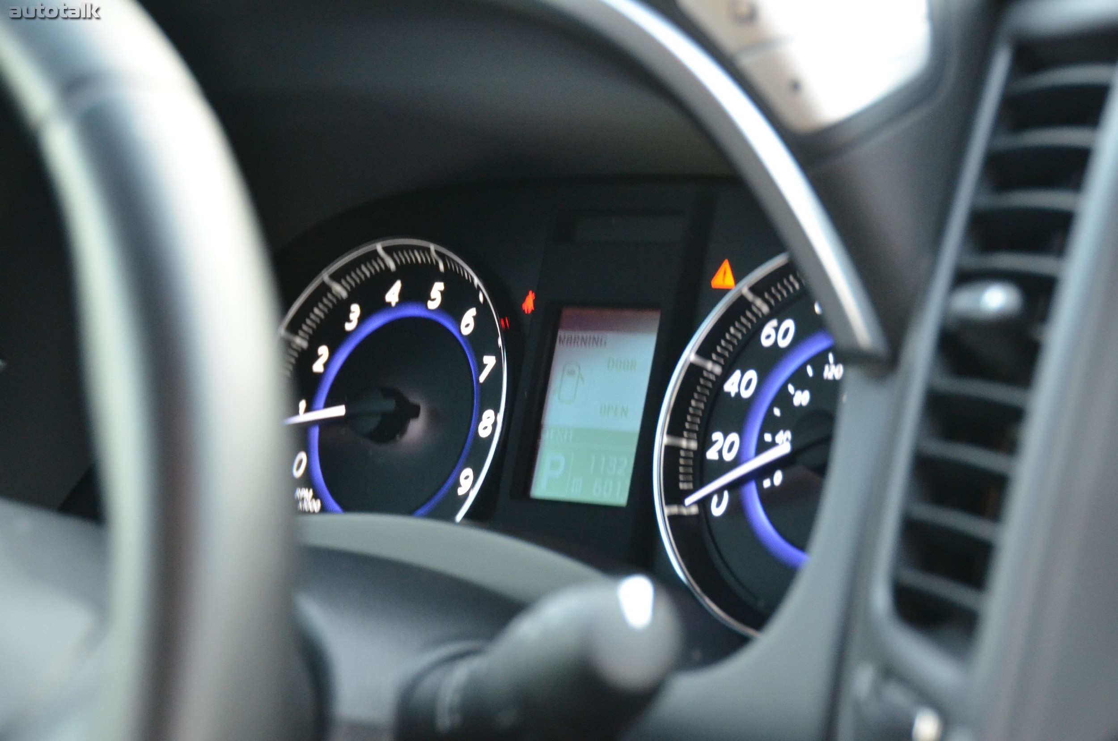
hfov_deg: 22.0
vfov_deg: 14.6
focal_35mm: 93
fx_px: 2882
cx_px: 559
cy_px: 370
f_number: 4.8
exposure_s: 1/40
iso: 1600
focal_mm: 62
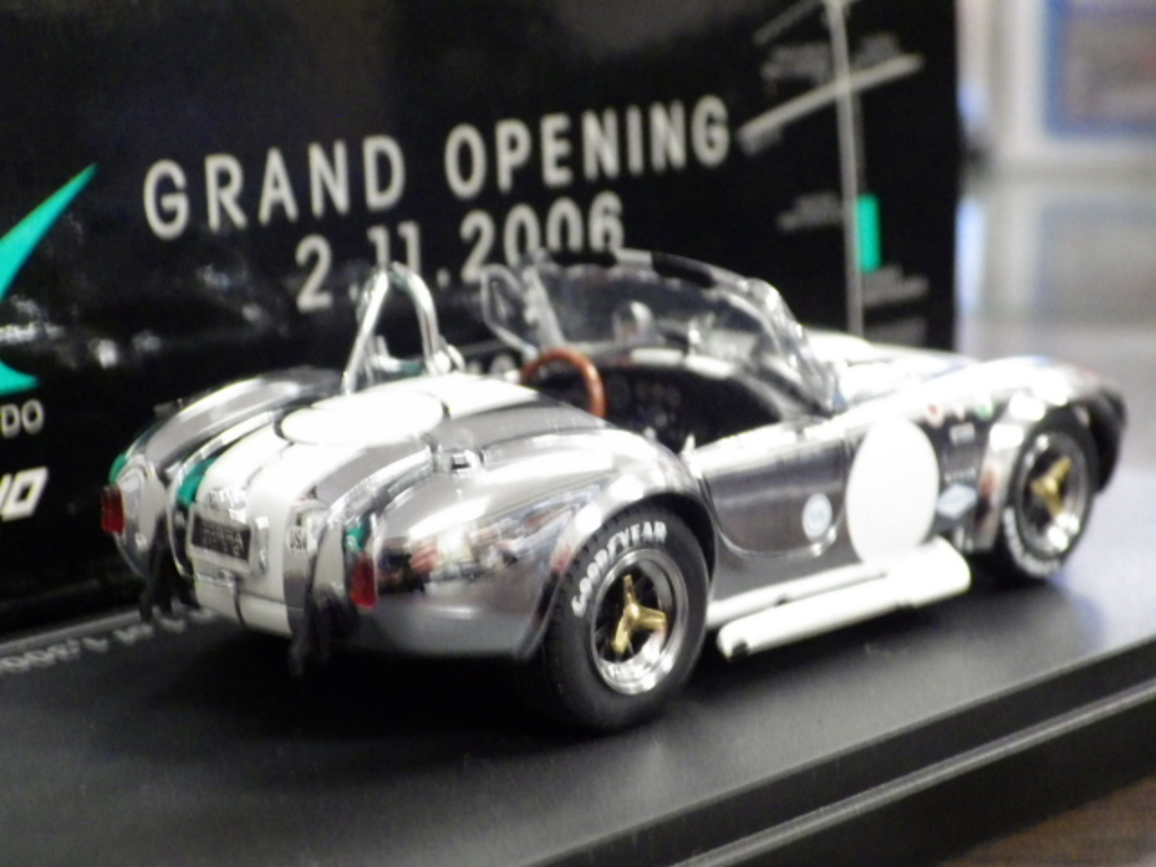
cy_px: 434
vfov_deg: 17.0
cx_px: 578
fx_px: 2905
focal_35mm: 87
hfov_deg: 22.5
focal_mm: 15.6
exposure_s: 1/30
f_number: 4.4
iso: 1250
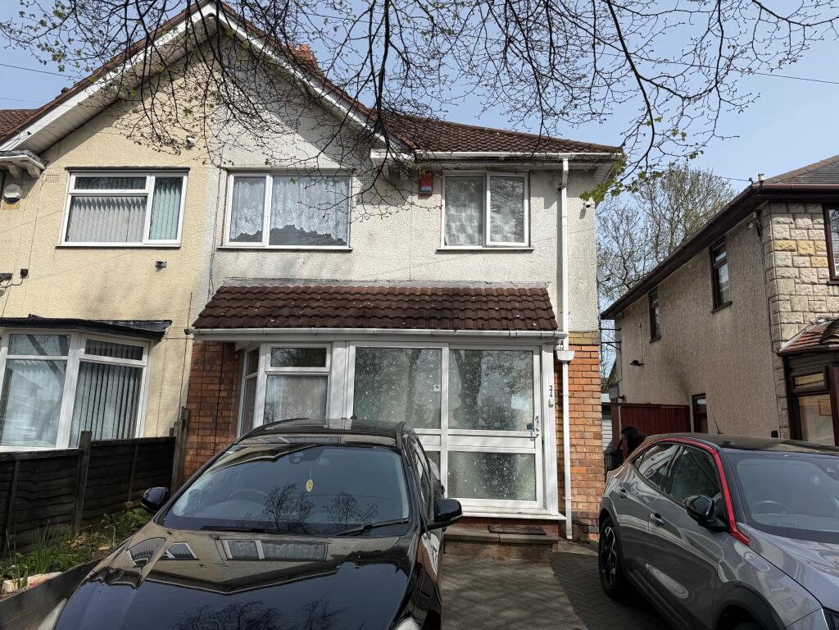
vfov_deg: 56.8
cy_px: 315
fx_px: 582
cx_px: 420
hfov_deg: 71.6
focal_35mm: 24
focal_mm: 6.76
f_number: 1.78
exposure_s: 1/4975
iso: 80
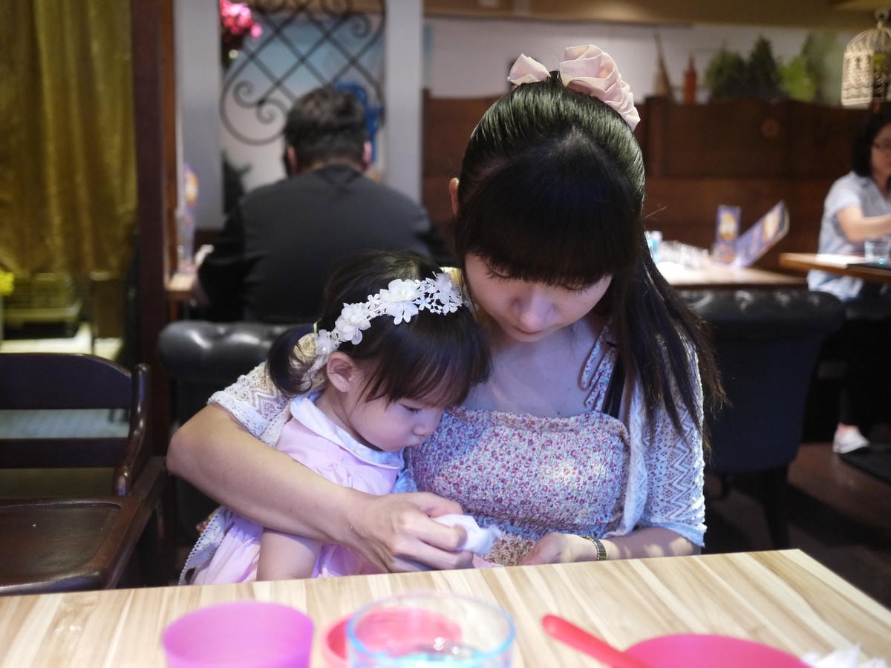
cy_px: 334
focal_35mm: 40
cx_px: 446
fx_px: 1030
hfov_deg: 46.8
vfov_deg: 36.0
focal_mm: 20
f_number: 1.7
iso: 800
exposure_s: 1/50
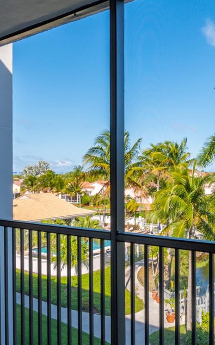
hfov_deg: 35.0
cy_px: 180
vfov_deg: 55.3
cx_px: 175
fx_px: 328
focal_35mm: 35
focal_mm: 16
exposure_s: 1/500
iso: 320
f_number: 7.1
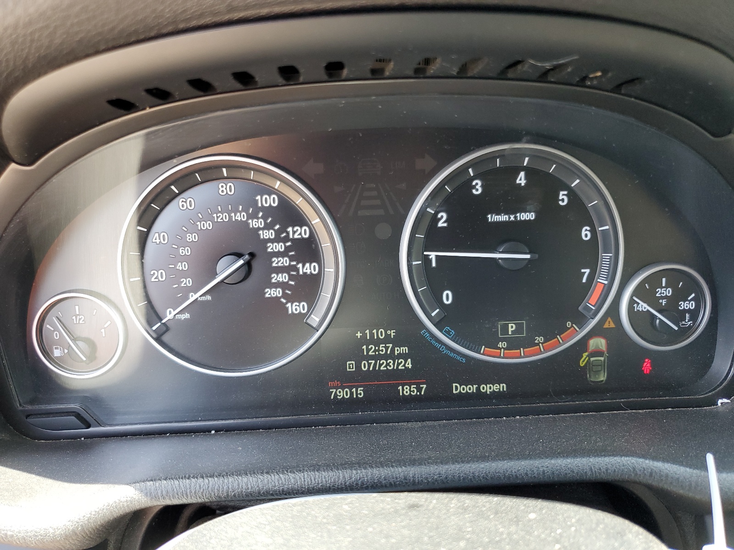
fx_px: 551
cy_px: 275
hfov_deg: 67.3
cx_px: 367
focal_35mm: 26
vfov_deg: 53.1
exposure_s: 1/120
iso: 74
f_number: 1.5
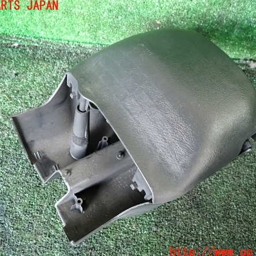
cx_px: 127
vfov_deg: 54.0
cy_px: 129
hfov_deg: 54.0
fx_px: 251
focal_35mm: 30
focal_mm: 4.5
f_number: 2
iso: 250
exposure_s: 1/30
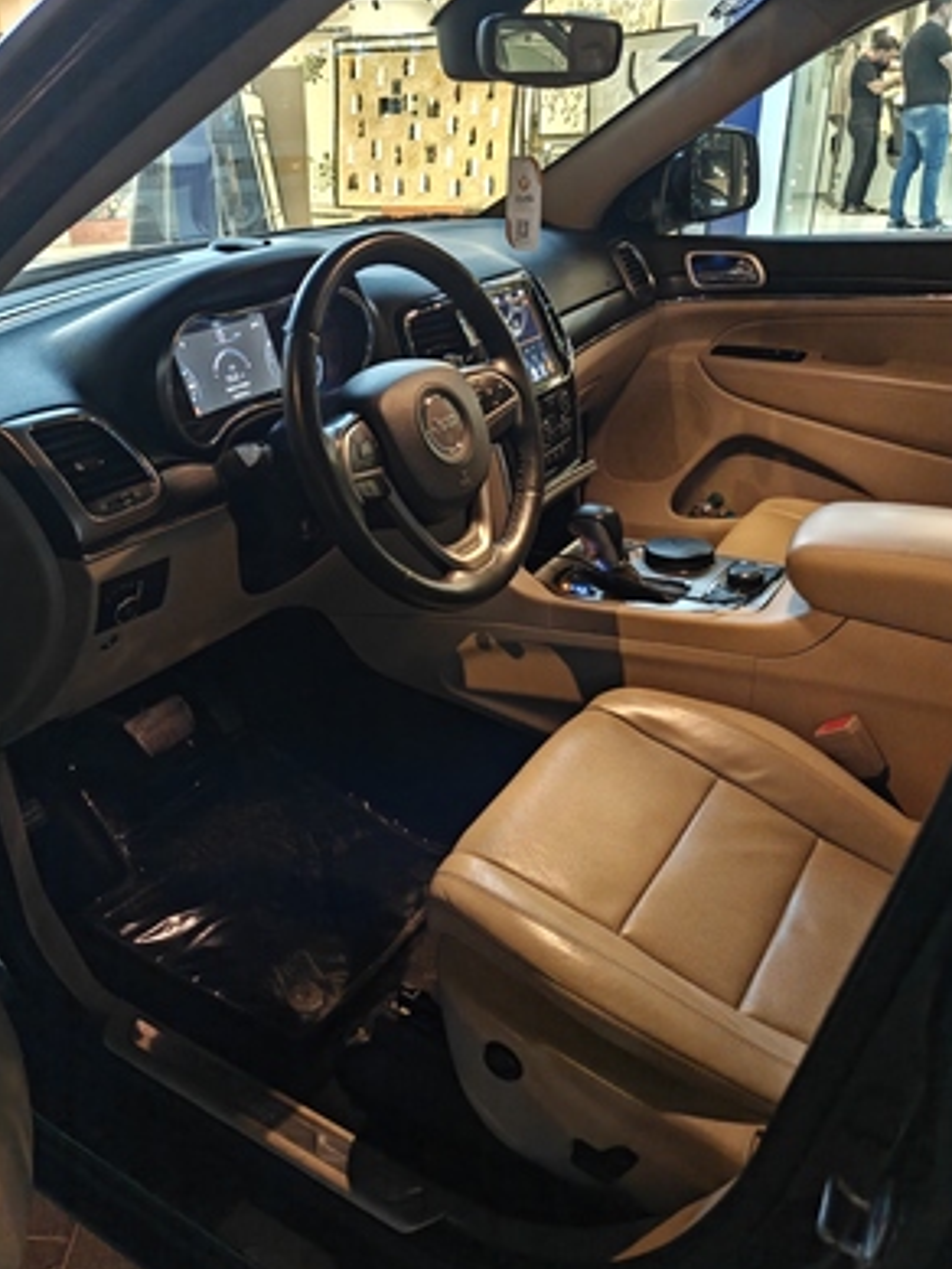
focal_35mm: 27
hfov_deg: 51.3
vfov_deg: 65.3
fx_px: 990
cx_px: 425
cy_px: 651
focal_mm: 6.06
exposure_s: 1/120
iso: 1000
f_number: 1.6
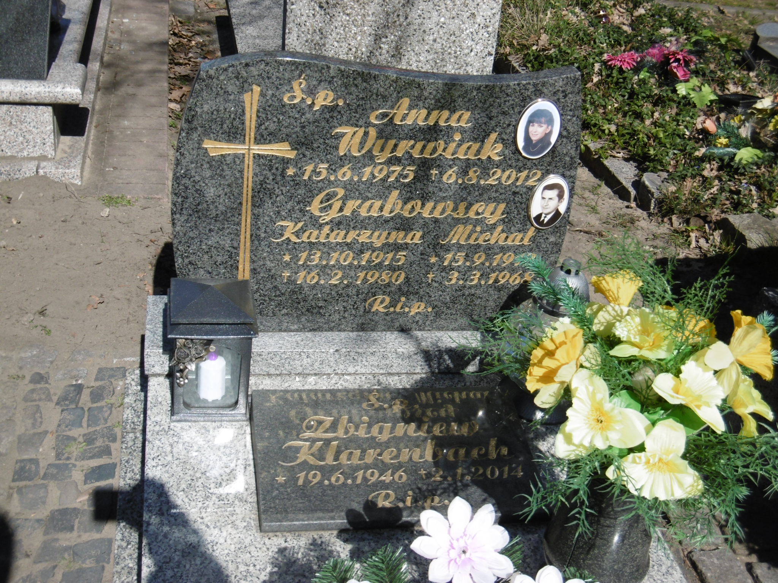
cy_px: 292
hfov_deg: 37.5
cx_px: 389
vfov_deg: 28.6
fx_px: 1146
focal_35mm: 51
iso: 100
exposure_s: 1/200
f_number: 10.1
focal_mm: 9.2
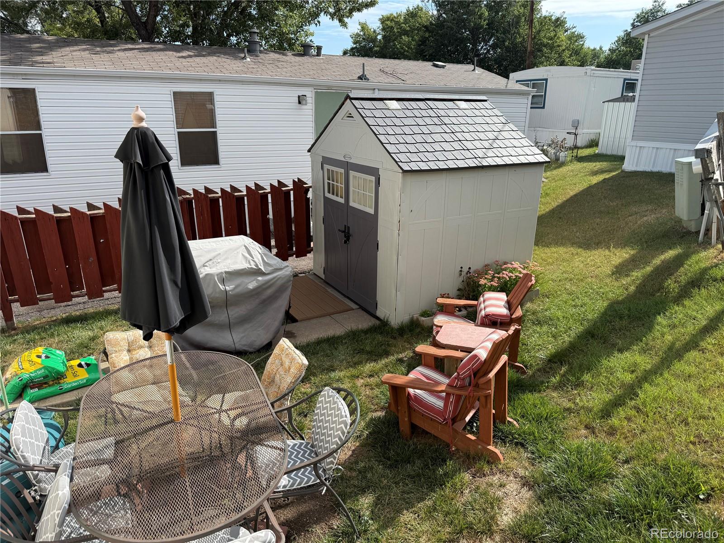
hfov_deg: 71.6
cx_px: 362
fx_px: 502
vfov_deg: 56.8
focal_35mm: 24
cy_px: 272
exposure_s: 1/3425
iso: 80
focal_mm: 6.76
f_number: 1.78
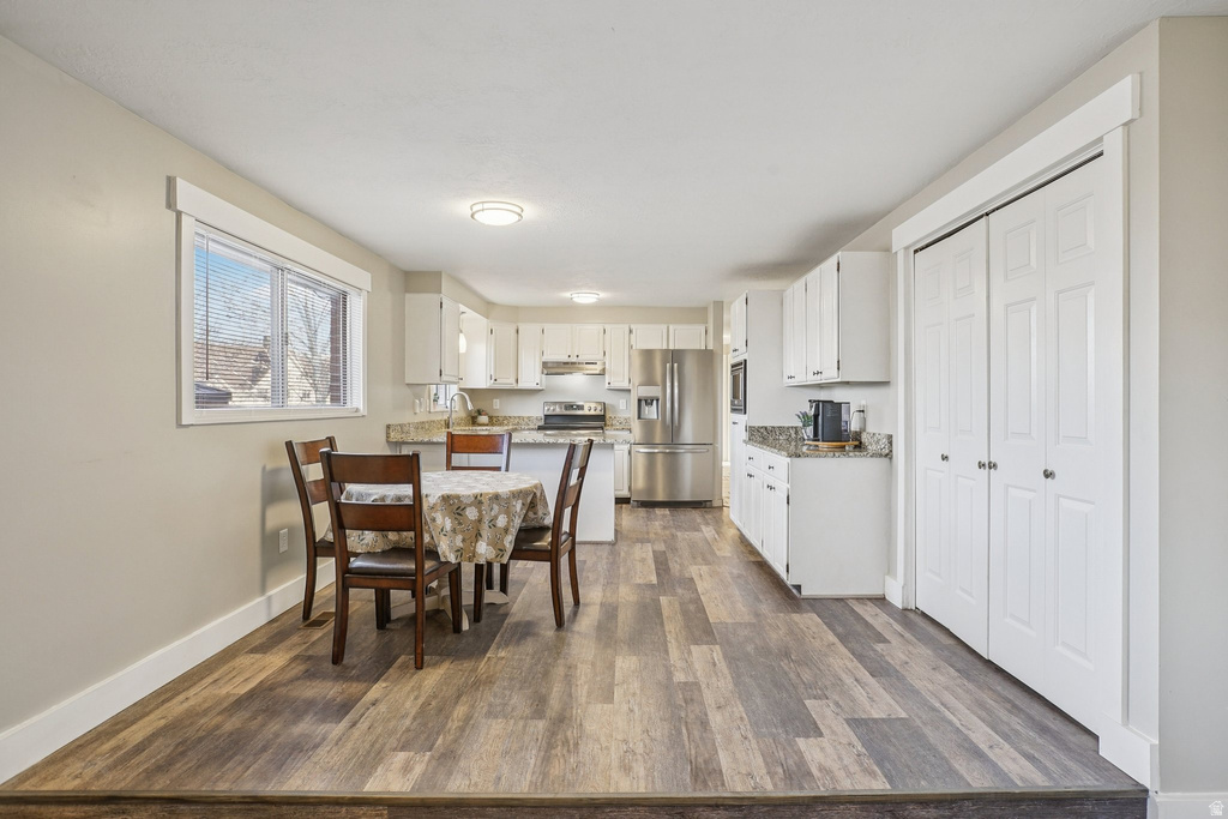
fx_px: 614
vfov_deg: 67.4
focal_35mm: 18
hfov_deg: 90.0
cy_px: 410
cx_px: 614
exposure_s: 1/10
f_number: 8
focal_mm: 18
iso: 400
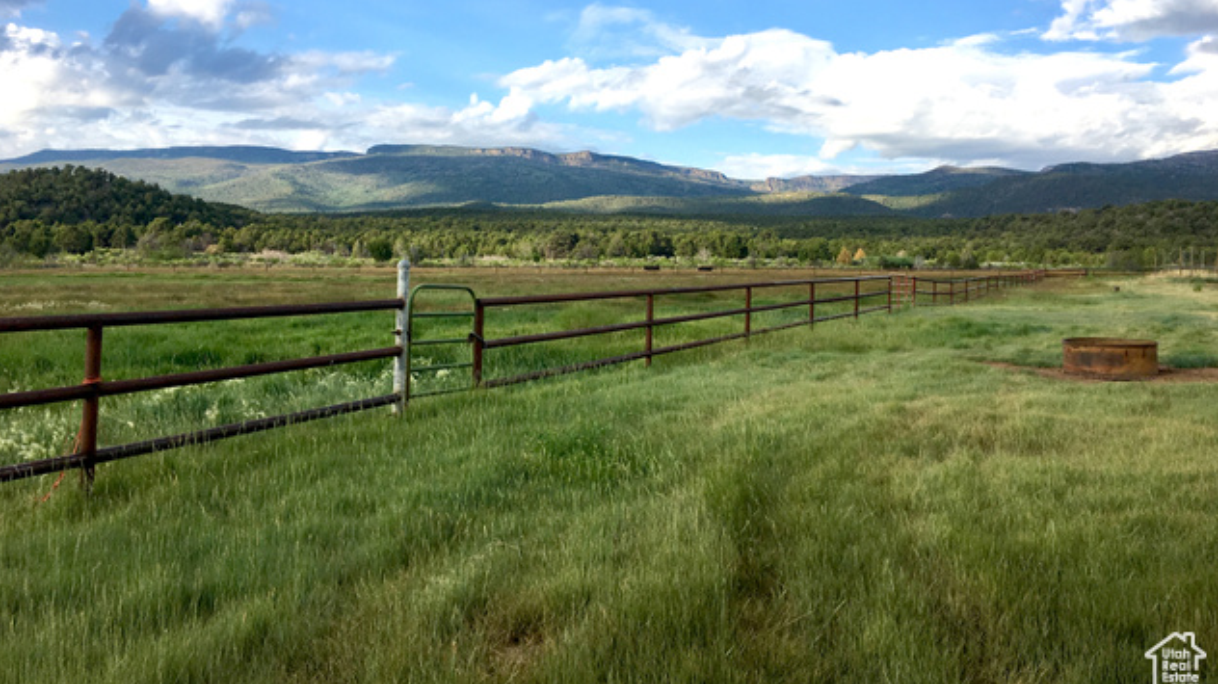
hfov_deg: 61.0
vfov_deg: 36.4
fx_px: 1033
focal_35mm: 32
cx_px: 605
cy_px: 245
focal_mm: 4.15
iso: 25
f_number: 2.2
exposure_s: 1/610
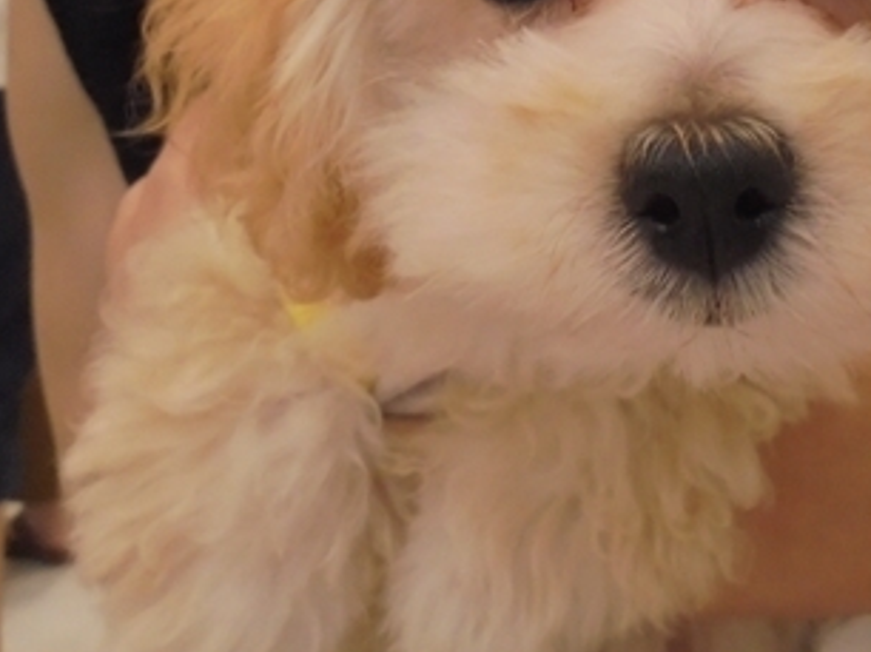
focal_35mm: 51
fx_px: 1282
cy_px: 117
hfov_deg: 36.6
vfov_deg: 27.9
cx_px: 663
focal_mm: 4.6
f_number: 3.5
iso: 400
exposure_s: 1/160
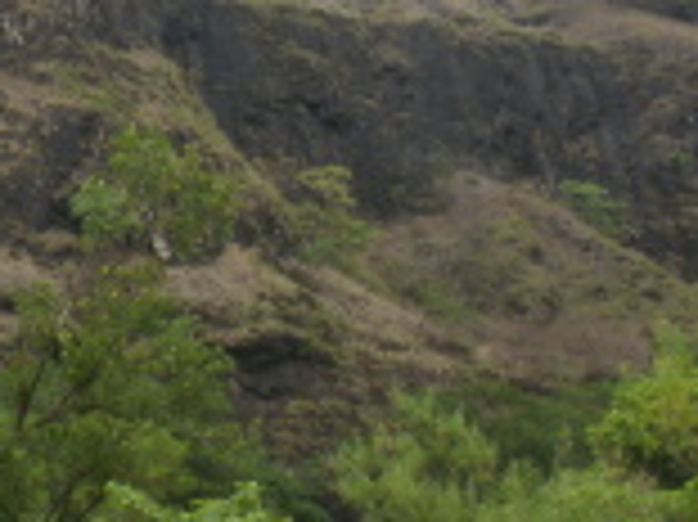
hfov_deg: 20.1
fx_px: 1874
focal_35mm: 93
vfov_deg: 15.5
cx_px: -81
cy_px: -18
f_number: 5.6
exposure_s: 1/100
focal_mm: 6.3
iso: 100
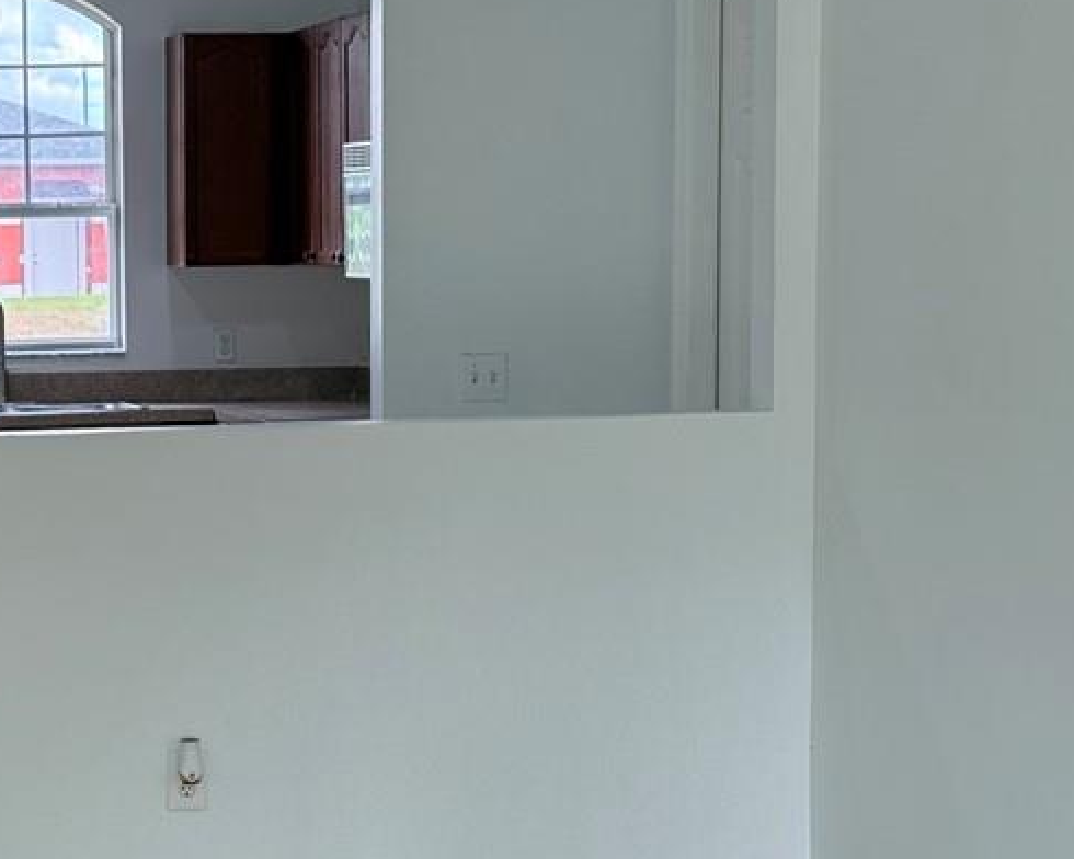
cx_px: 37
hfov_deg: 19.1
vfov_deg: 15.7
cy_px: 528
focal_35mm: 98
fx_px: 3115
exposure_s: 1/243
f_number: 1.78
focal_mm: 6.76
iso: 100
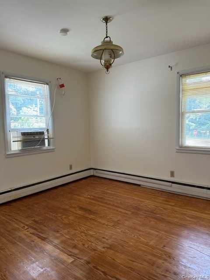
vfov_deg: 71.6
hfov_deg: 56.8
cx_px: 105
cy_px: 140
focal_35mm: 24
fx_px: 194
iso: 160
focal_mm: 6.86
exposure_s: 1/60
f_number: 1.78
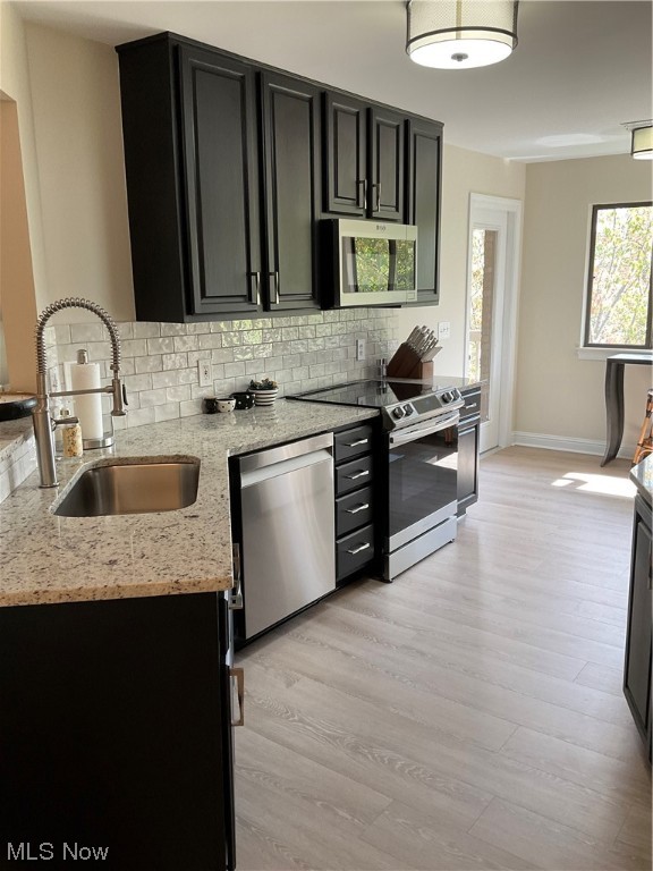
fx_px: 729
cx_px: 326
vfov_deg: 61.7
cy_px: 436
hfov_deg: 48.2
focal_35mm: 29
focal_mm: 3
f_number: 1.8
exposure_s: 1/60
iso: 50
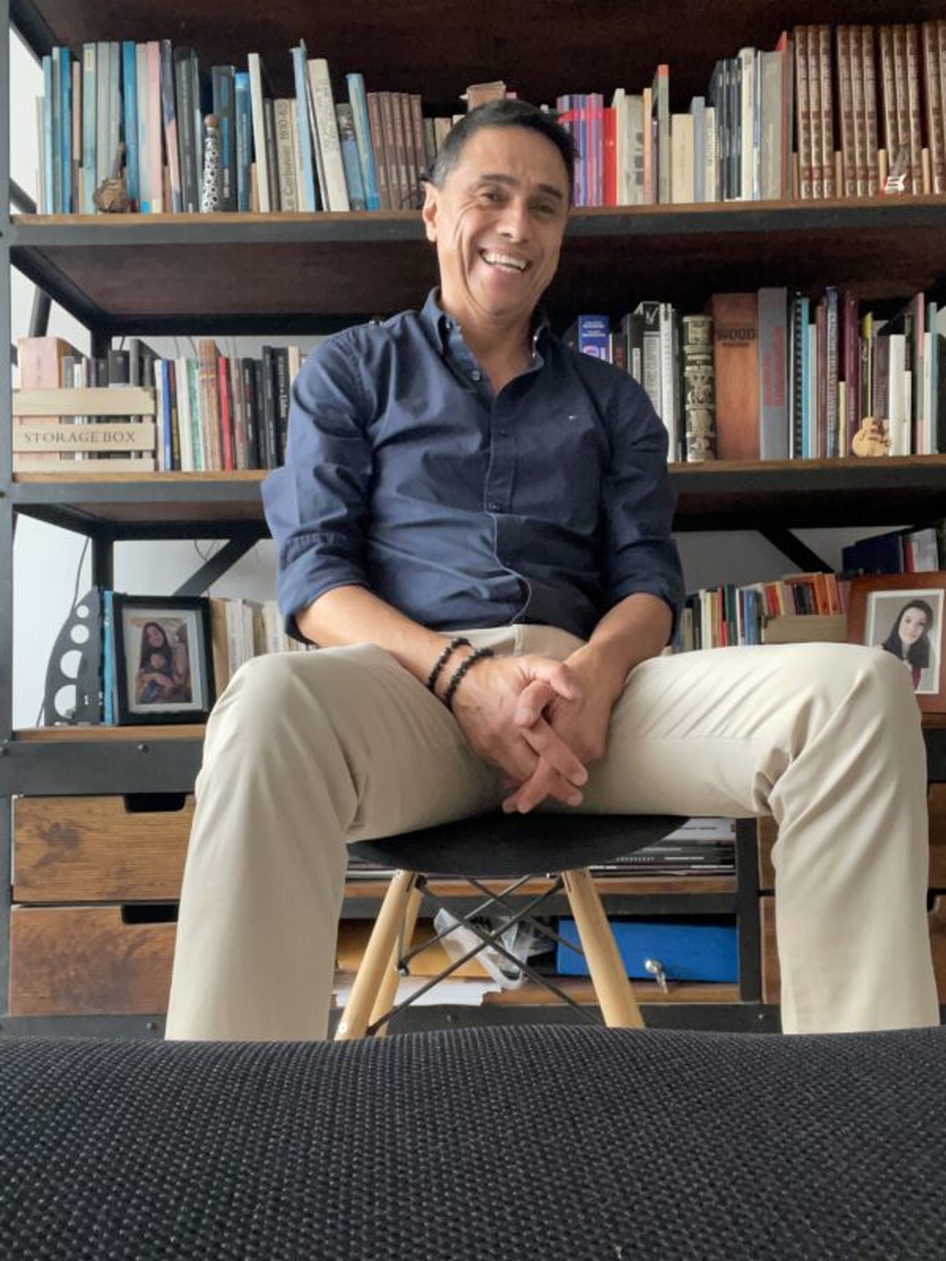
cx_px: 473
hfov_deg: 46.8
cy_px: 630
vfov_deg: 60.0
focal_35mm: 30
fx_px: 1093
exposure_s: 1/57
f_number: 2.2
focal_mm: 2.71
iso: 400
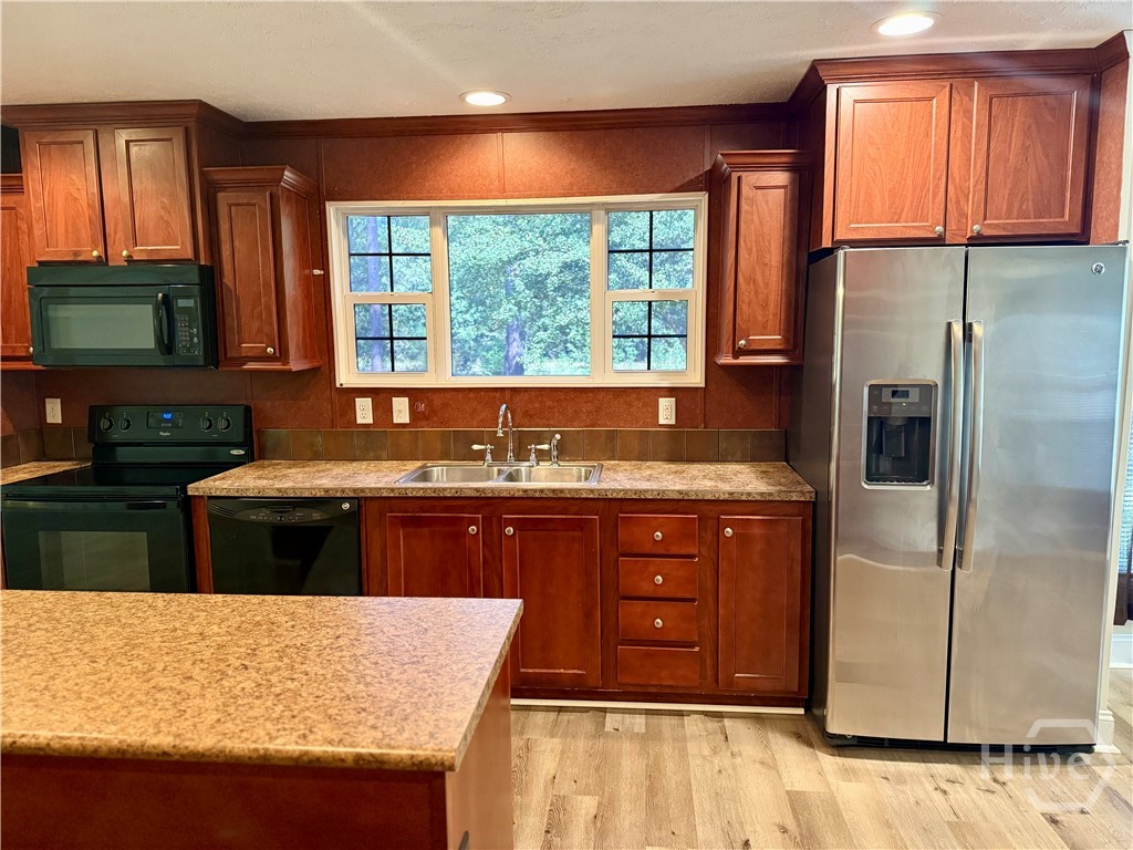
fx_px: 786
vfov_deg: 56.8
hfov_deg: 71.6
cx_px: 566
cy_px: 425
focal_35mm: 24
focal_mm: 6.76
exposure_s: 1/60
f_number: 1.78
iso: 500
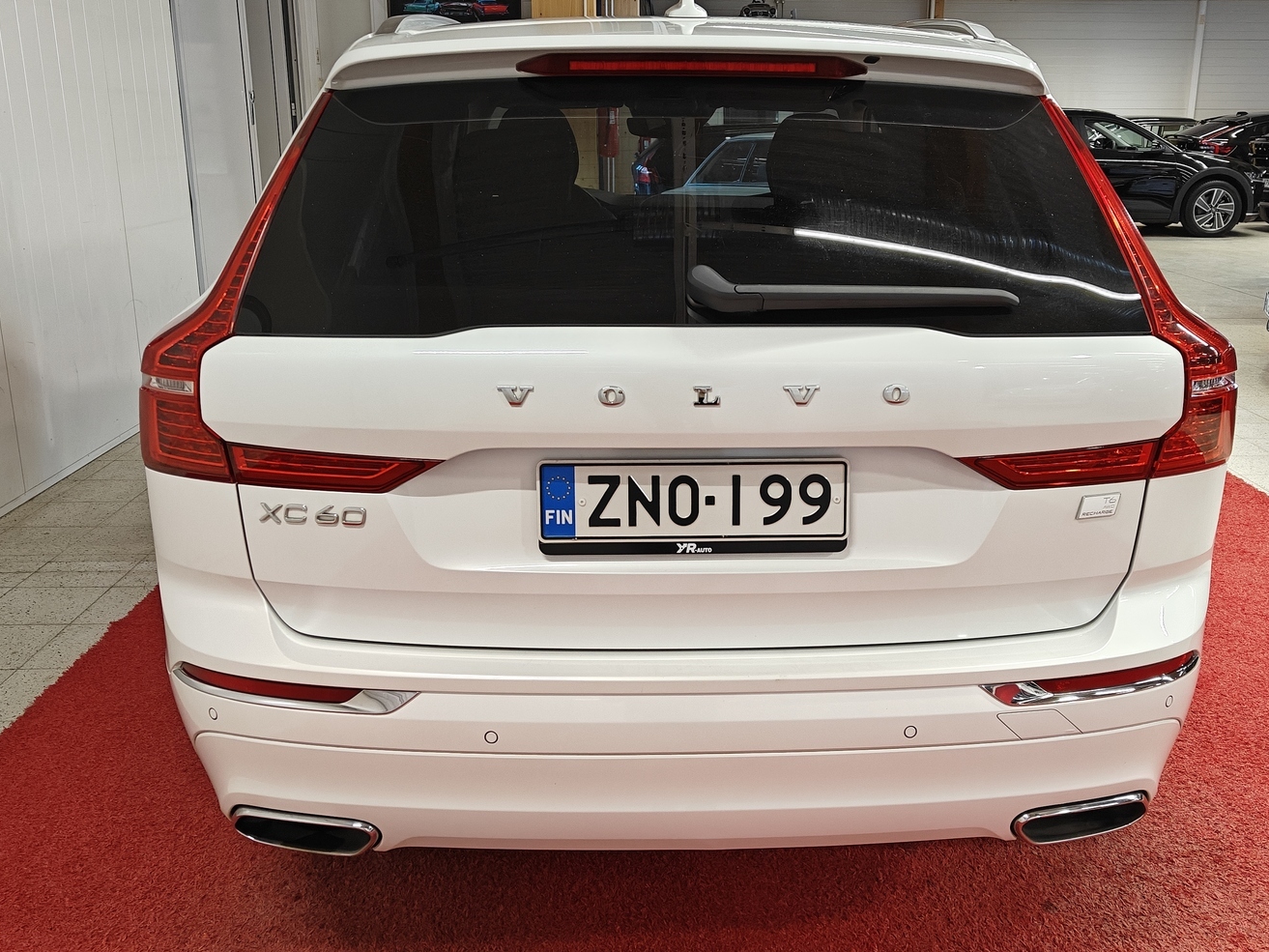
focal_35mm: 34
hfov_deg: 53.9
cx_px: 687
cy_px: 472
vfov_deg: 41.8
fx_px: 1247
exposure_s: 1/100
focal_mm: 5.59
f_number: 1.8
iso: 125
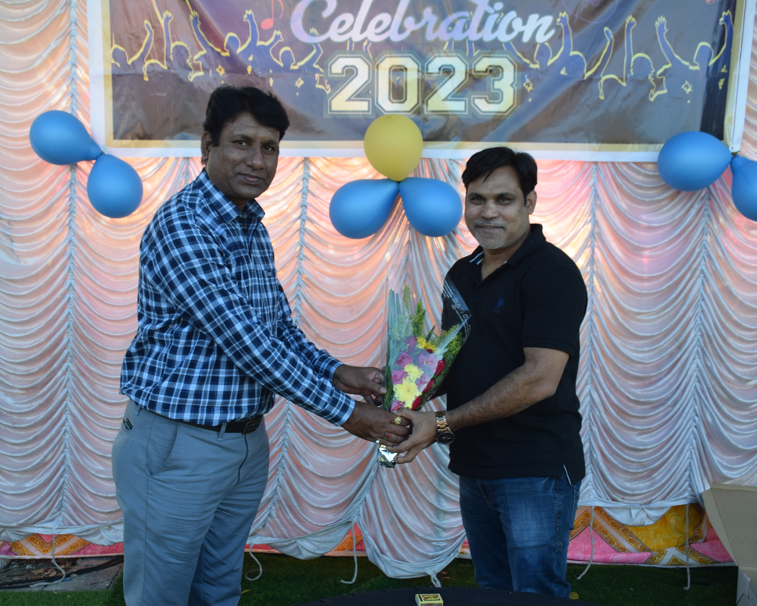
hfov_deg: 46.2
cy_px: 305
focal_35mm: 40
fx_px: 887
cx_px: 350
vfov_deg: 37.7
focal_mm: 23
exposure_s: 1/160
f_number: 6.3
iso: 400
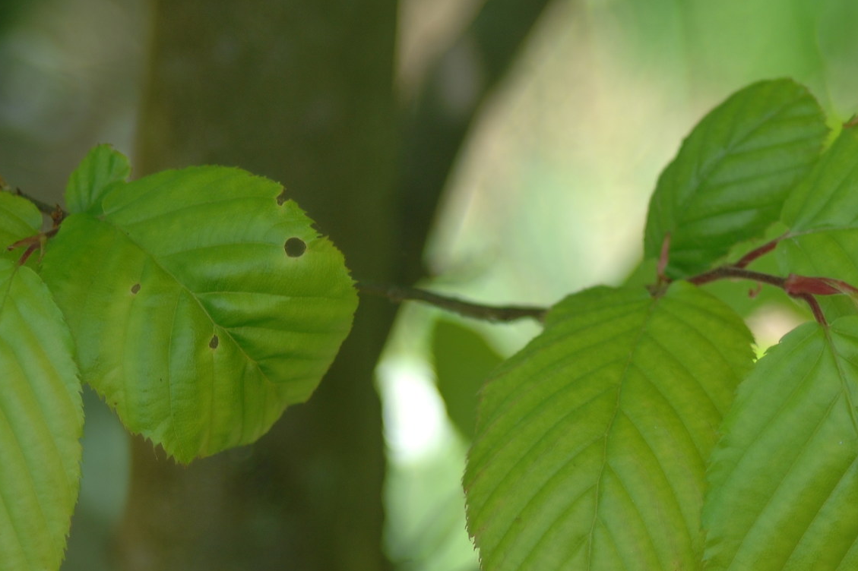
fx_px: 5313
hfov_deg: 9.2
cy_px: 427
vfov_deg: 6.2
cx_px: 853
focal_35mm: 223
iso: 100
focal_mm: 70
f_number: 4.5
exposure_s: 1/160
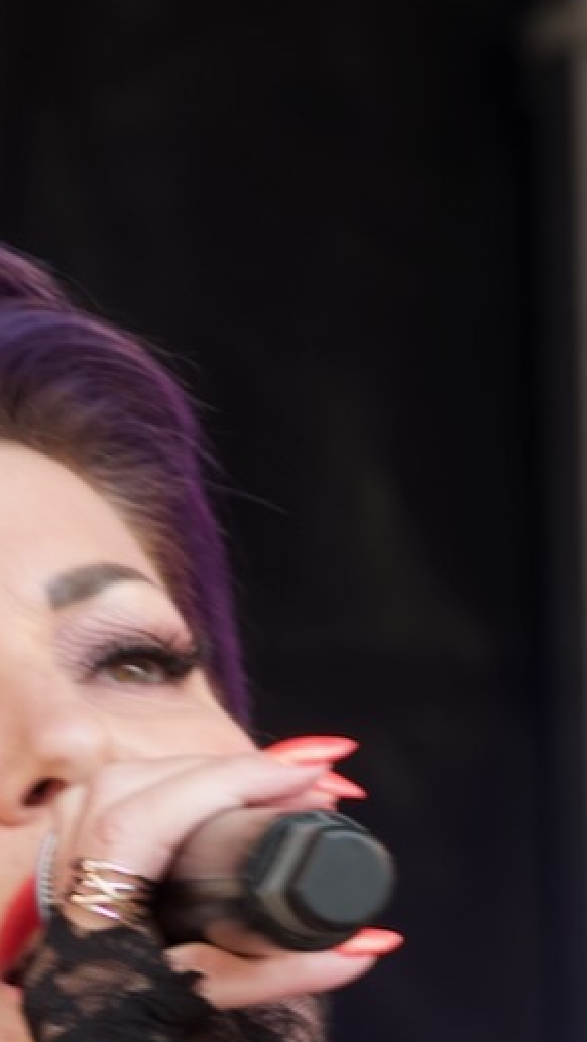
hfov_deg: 2.2
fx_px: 15350
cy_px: 1004
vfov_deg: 3.9
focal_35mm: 555
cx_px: -117
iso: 100
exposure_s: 1/50
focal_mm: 78.39
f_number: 4
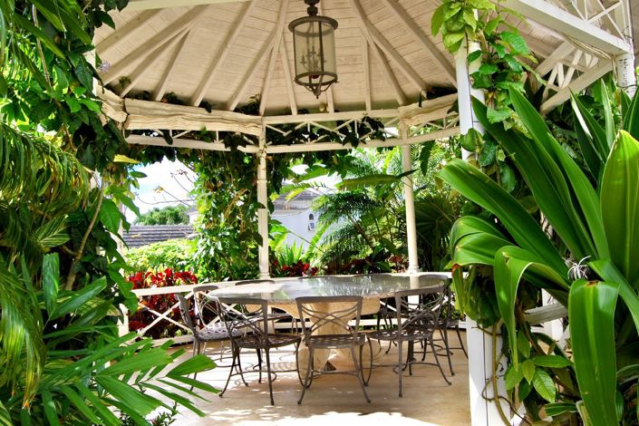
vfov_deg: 40.0
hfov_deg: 57.2
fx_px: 586
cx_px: 320
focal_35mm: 33
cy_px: 213
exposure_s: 1/125
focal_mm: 22
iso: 200
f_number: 9
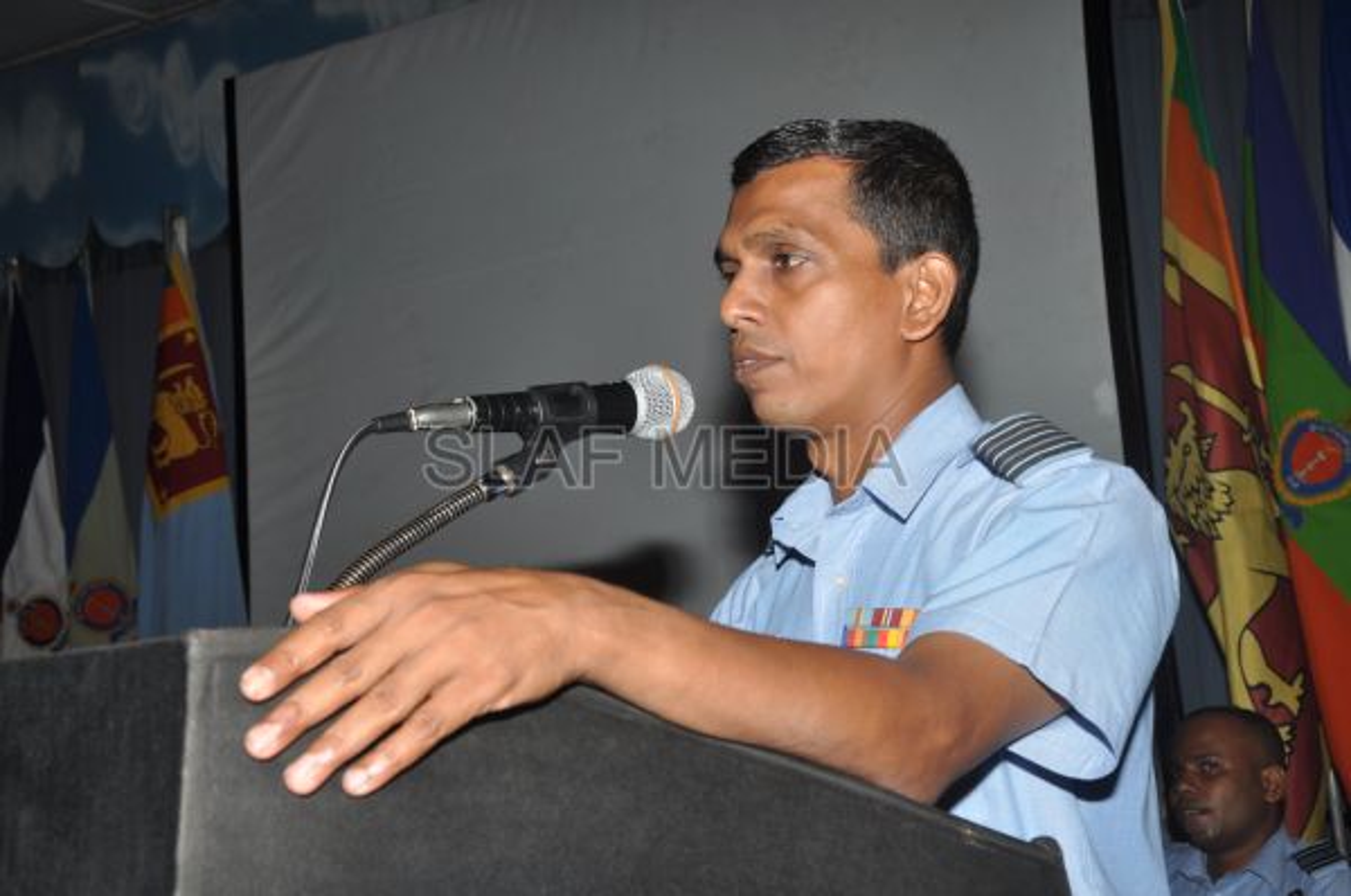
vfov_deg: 22.5
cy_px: 448
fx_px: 2248
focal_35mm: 60
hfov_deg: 33.4
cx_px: 676
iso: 200
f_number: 9
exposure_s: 1/125
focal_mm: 40
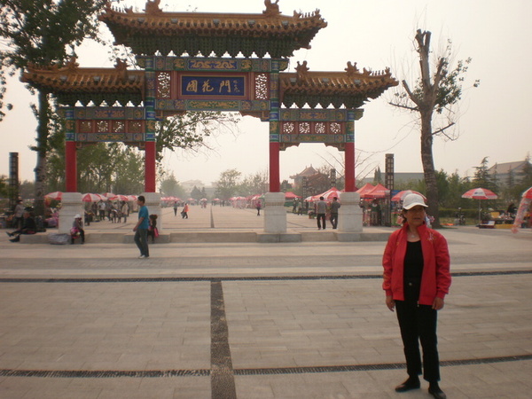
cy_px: 200
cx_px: 266
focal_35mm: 36
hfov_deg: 51.4
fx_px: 553
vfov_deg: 39.7
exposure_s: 1/500
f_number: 4.6
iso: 100
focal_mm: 6.3
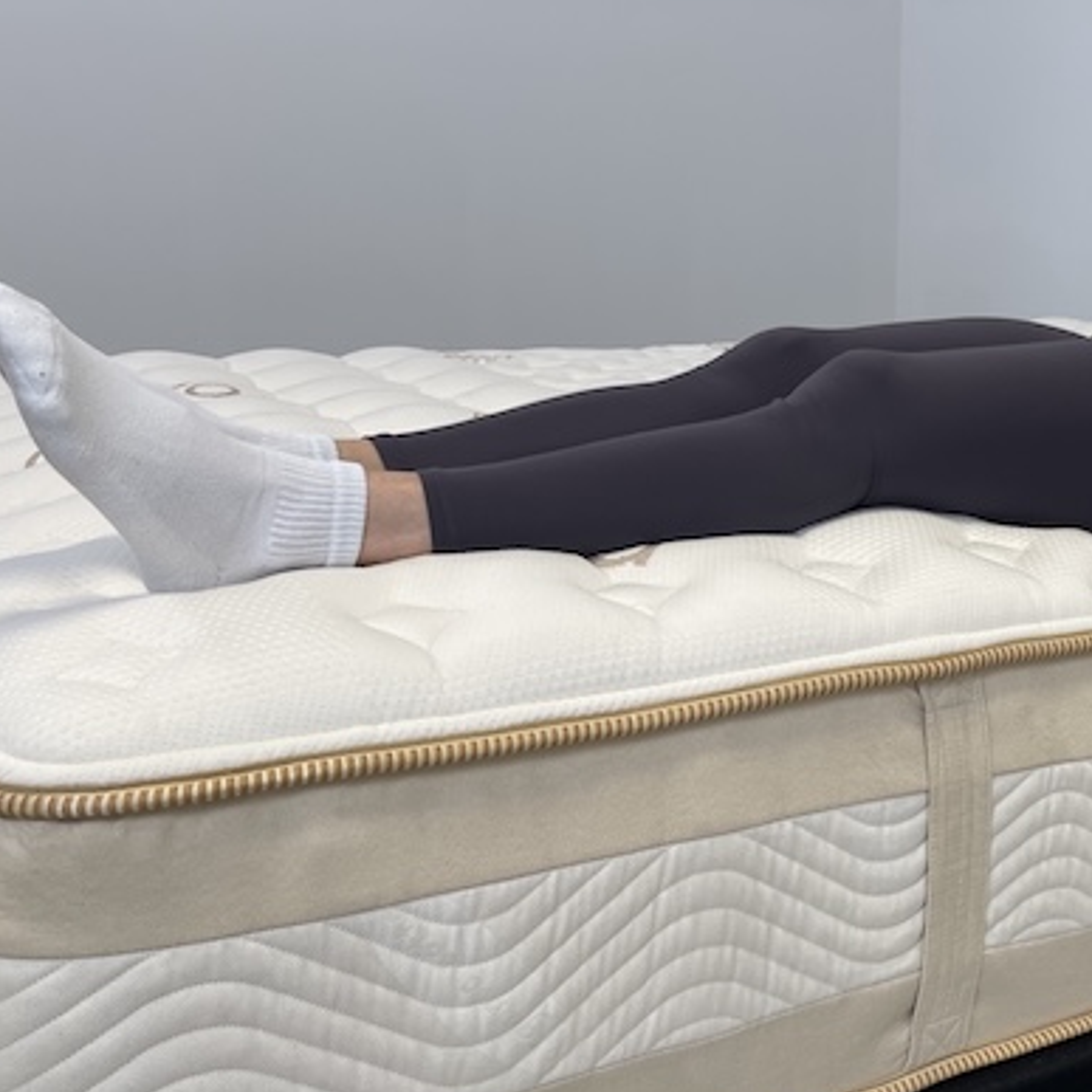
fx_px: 1428
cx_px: 844
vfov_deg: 41.9
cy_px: 560
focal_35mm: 40
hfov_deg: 40.4
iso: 32
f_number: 1.6
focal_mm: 5.1
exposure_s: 1/139
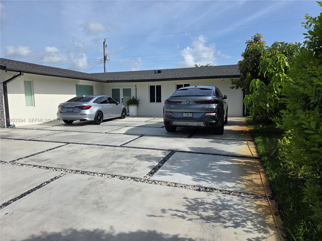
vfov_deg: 58.9
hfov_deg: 73.9
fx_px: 214
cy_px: 120
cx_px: 161
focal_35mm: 23
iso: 80
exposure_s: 1/7626
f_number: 1.7
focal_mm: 6.3
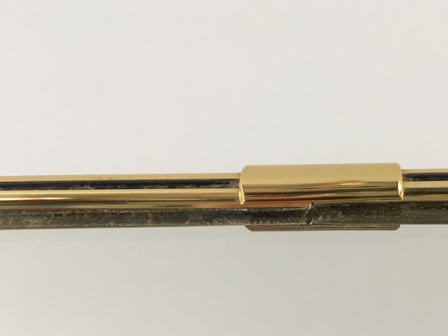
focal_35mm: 40
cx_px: 301
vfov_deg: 35.7
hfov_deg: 46.0
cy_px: 213
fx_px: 518
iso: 80
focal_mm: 4.15
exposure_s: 1/33
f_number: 2.2
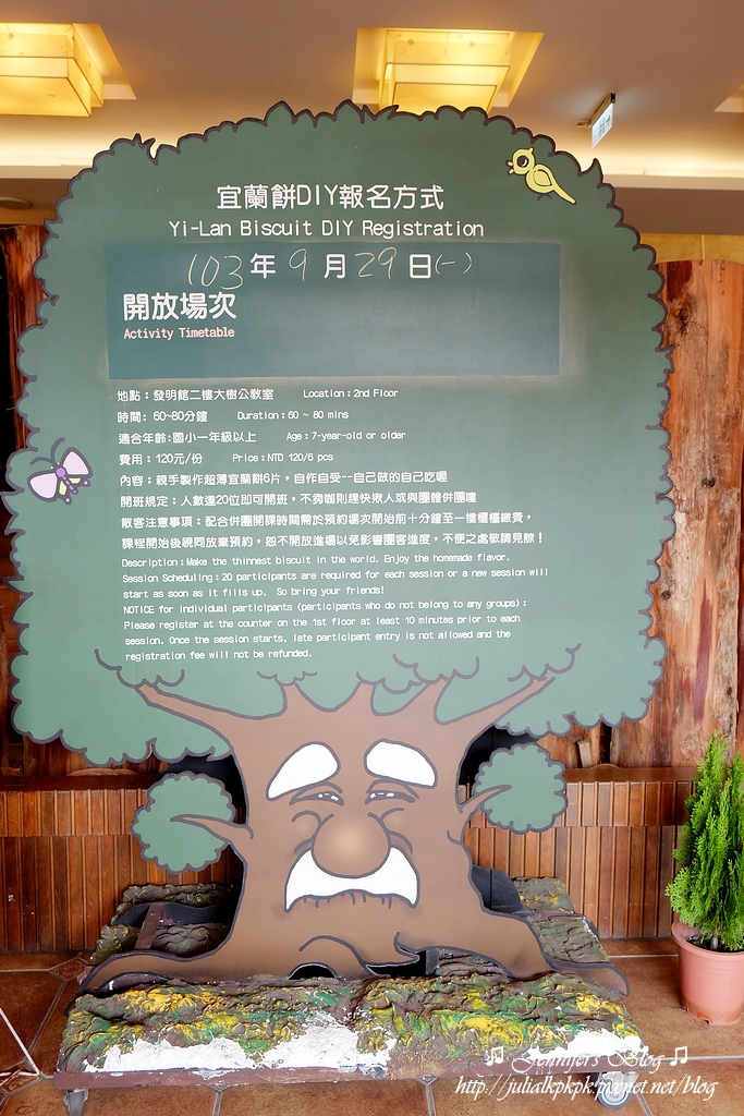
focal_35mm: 29
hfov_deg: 45.0
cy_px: 558
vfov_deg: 63.7
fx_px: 899
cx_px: 372
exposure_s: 1/140
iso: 800
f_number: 4
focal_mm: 19.6
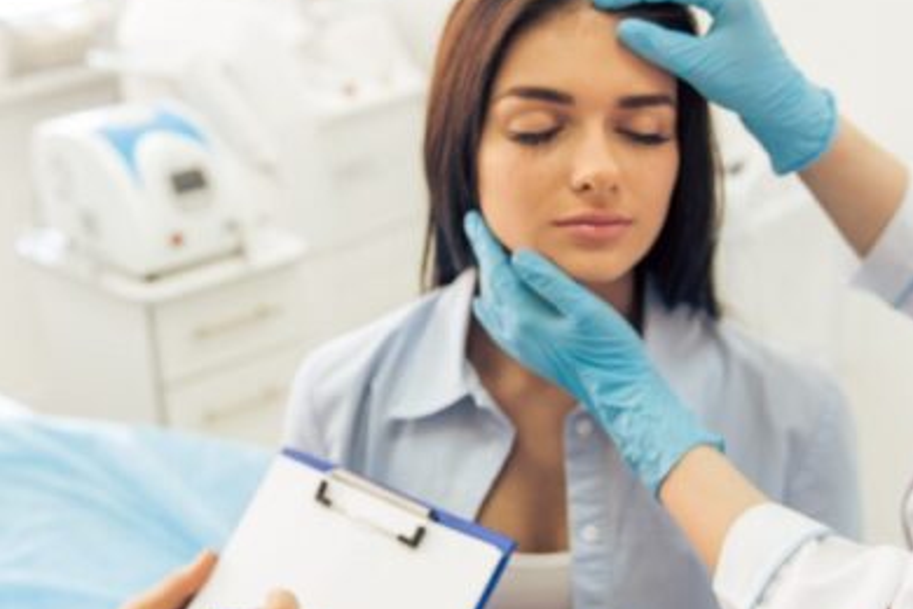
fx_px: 1547
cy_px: 377
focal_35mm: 61
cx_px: 370
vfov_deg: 22.2
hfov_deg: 32.8
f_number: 2.8
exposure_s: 1/100
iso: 500
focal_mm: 31
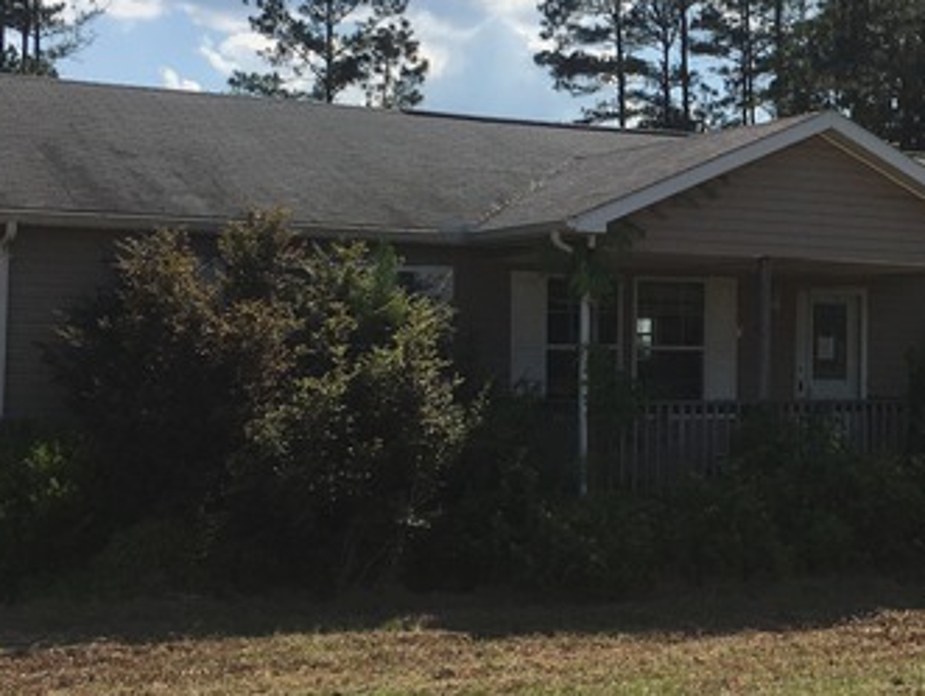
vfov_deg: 21.0
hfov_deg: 27.1
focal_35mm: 70
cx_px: 766
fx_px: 1873
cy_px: 263
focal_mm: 4.15
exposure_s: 1/2849
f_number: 2.2
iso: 25
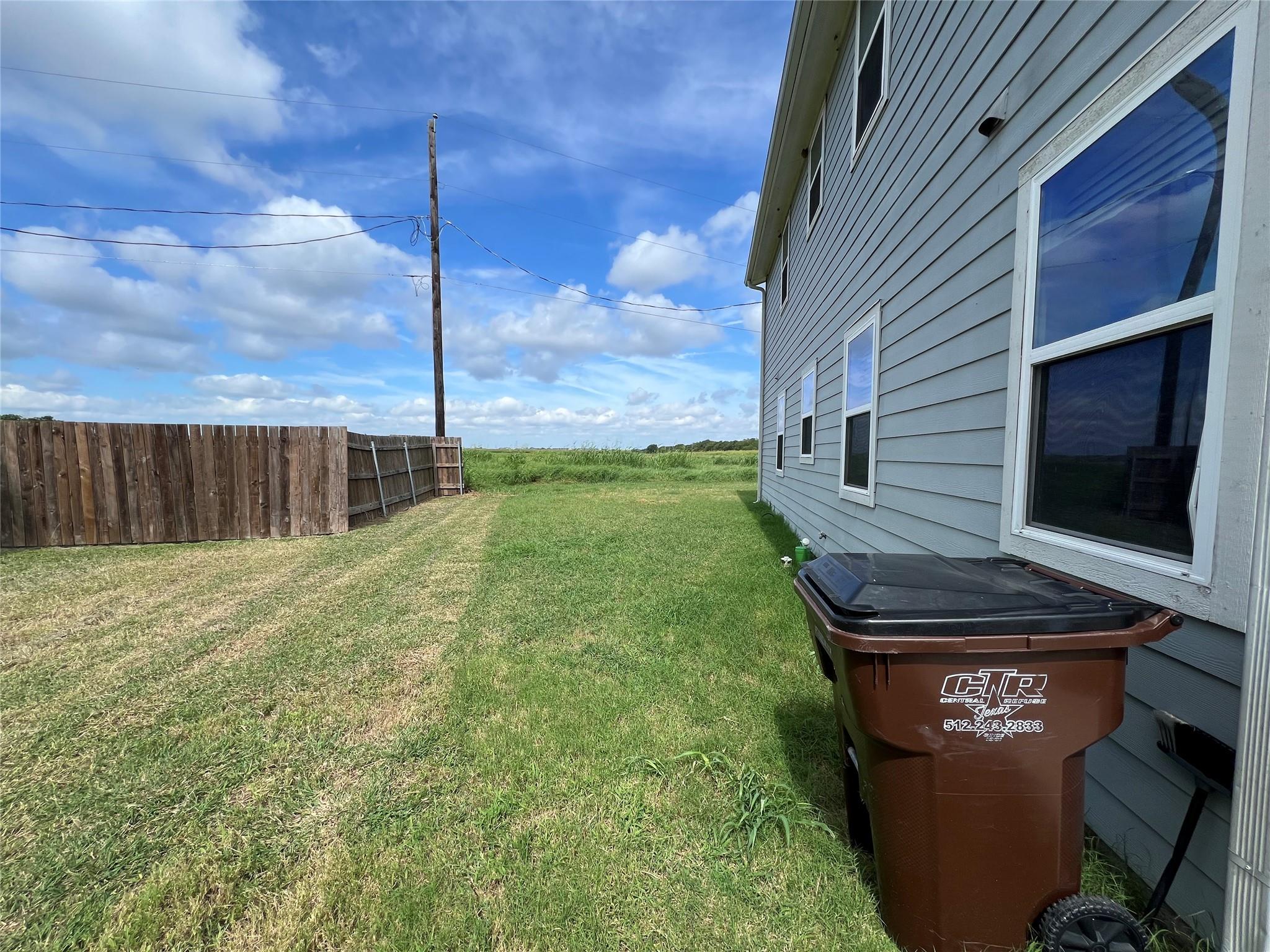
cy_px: 476
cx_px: 635
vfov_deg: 89.9
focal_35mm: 13
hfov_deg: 106.2
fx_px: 477
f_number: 1.8
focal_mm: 1.57
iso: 32
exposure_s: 1/1393
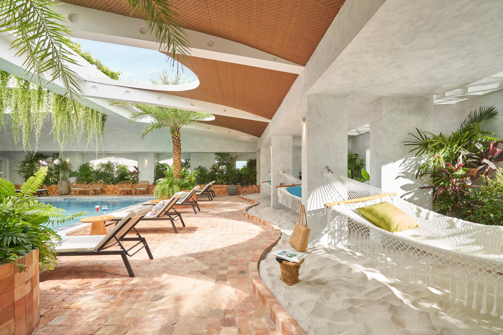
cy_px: 168
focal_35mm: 16
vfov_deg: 73.8
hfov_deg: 96.7
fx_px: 224
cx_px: 252
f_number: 6.3
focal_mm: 16
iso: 500
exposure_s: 1/200
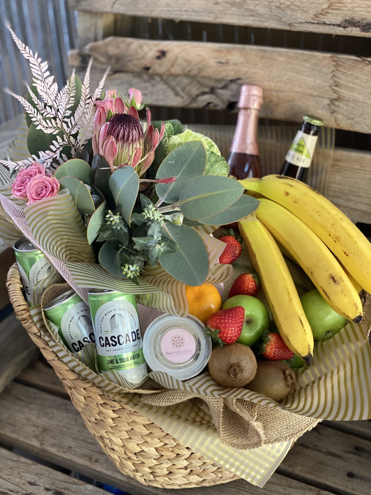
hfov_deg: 28.0
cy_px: 248
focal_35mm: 52
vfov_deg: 36.8
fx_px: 743
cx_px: 186
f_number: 2
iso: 200
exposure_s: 1/40
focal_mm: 6
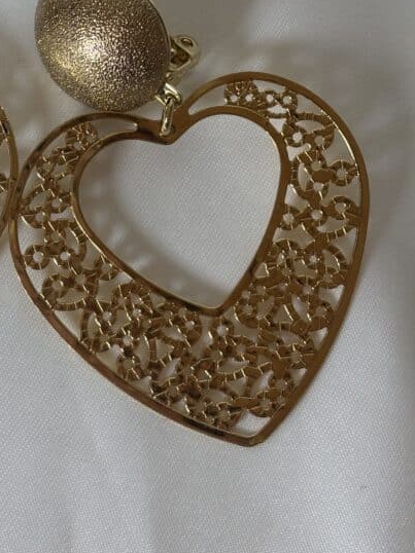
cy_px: 139
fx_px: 1584
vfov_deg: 19.7
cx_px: 26
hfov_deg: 14.7
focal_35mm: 99
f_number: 1.6
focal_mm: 5.96
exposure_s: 1/100
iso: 25
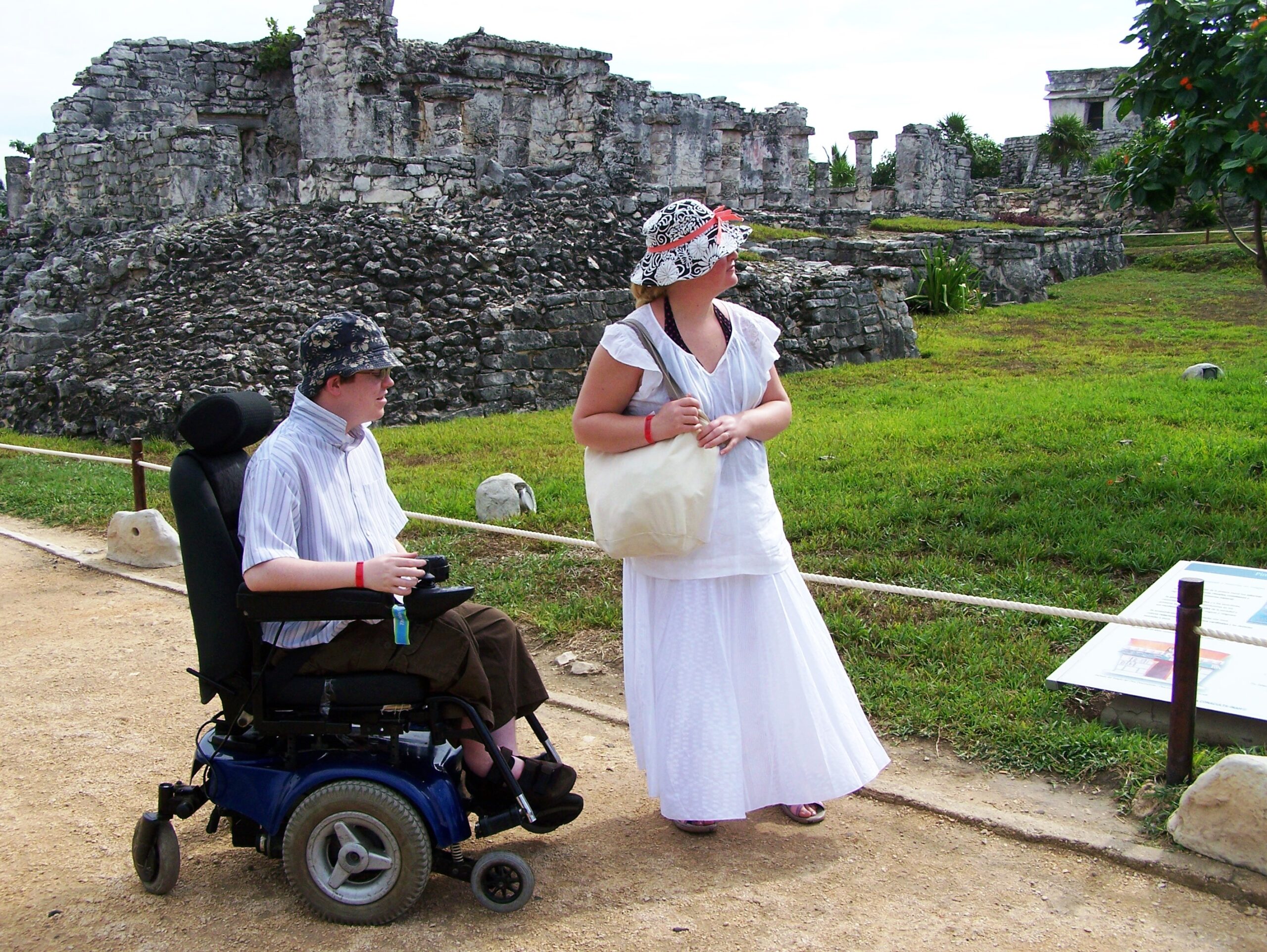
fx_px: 1392
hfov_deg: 48.9
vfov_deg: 37.8
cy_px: 476
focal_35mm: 38
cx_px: 634
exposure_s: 1/500
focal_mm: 6.3
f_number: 4
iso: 100
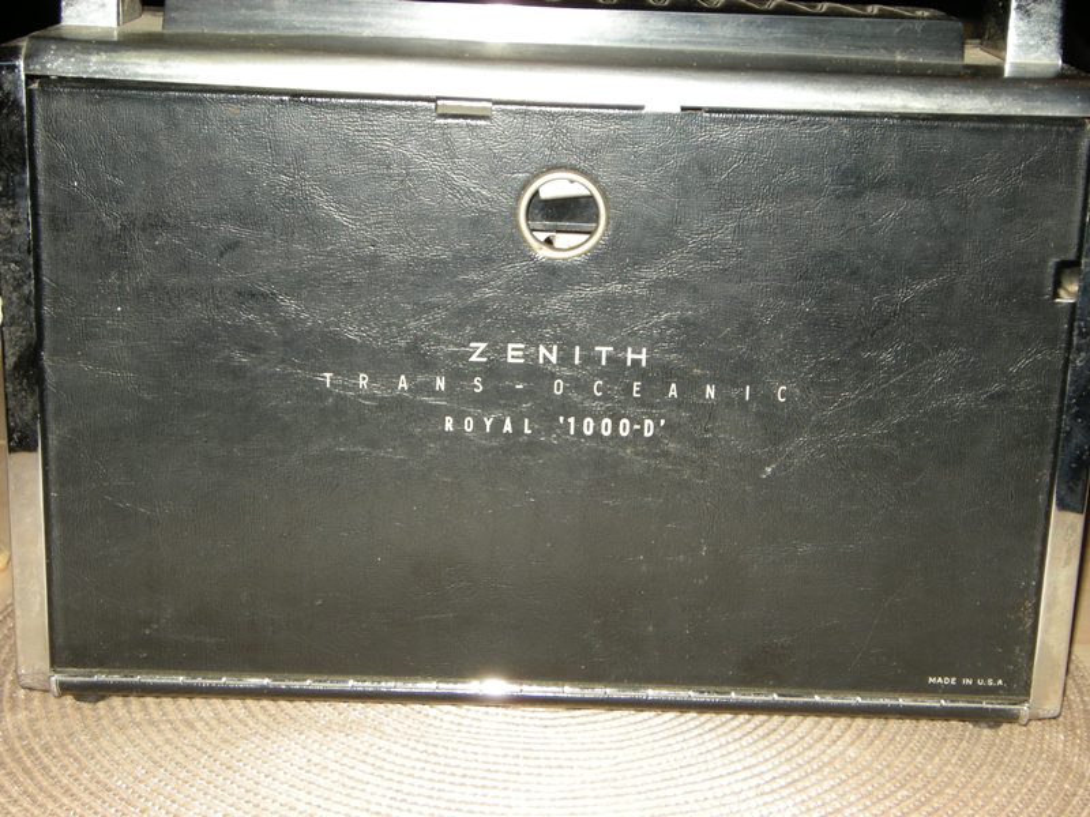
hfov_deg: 31.7
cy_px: 408
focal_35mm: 61
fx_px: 1921
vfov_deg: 24.0
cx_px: 545
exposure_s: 1/120
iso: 84
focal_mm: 10.1
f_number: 4.1
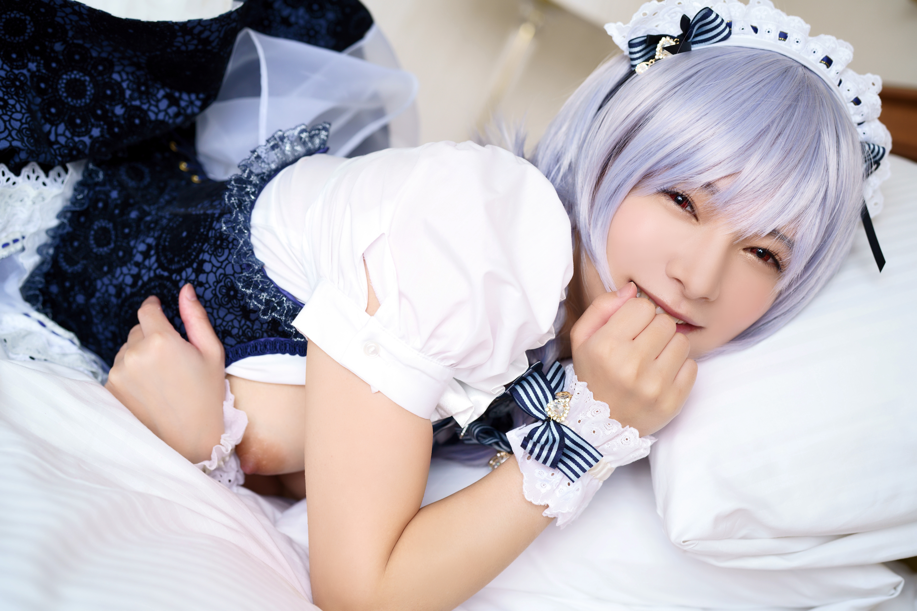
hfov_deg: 39.6
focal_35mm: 50
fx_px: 1274
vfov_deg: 27.0
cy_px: 306
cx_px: 458
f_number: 2.8
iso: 200
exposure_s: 1/200
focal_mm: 50
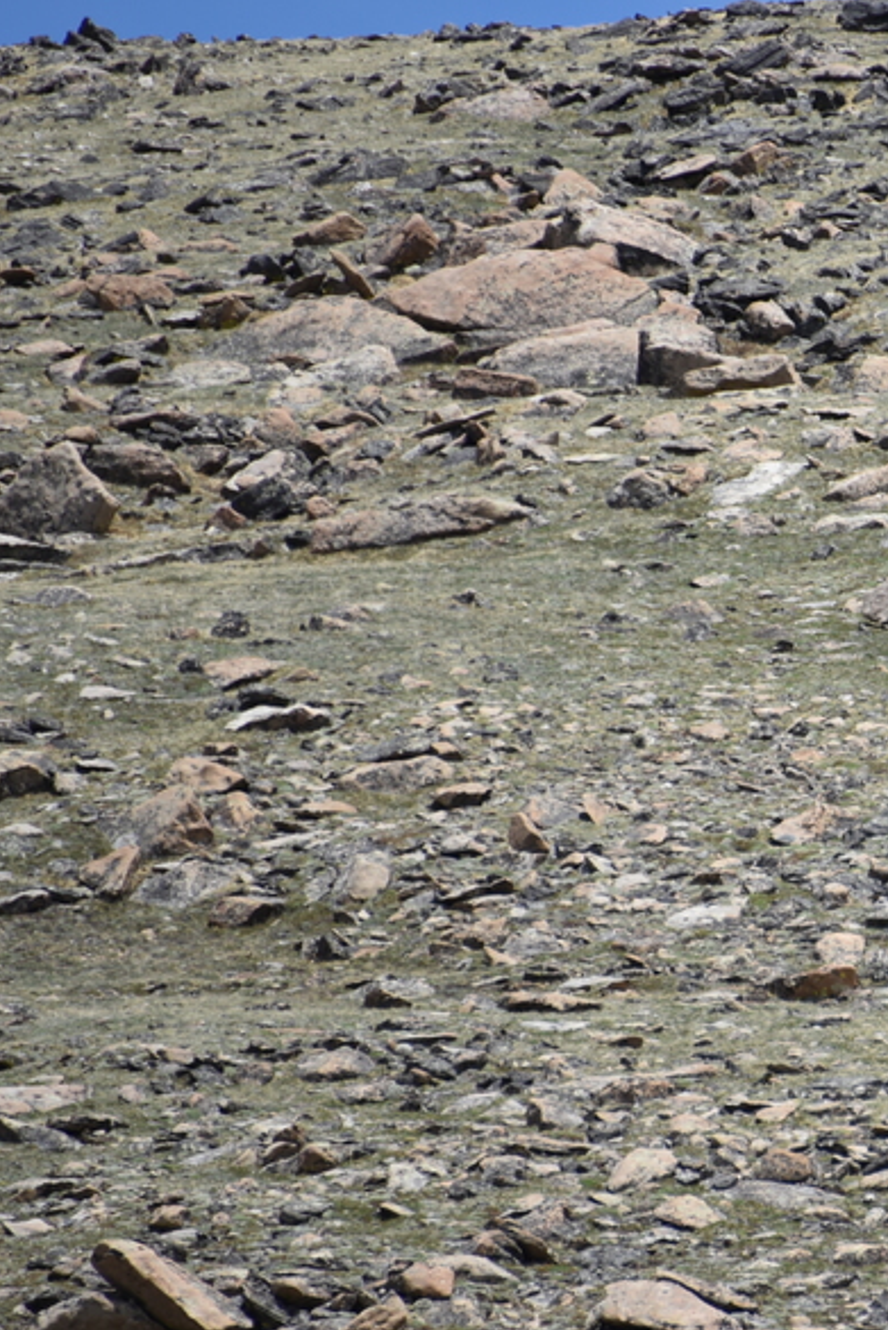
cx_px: 1104
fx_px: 24219
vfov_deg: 3.1
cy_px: 672
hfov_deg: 2.1
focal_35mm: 655
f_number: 5.6
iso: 110
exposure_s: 1/640
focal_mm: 300
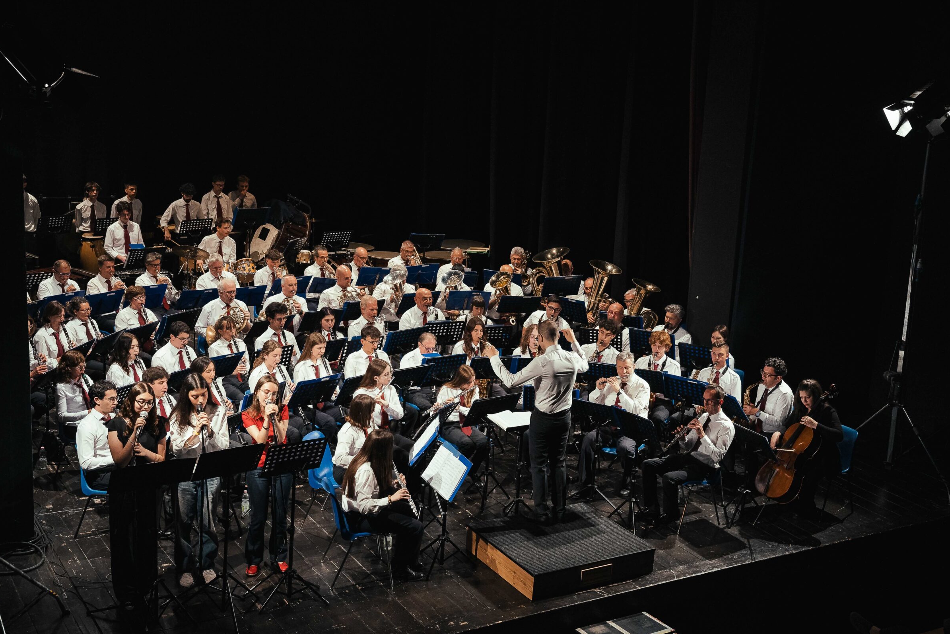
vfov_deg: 29.5
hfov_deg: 43.1
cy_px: 317
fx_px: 1202
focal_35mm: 46
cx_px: 454
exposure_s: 1/160
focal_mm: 42.5
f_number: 5
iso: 3200
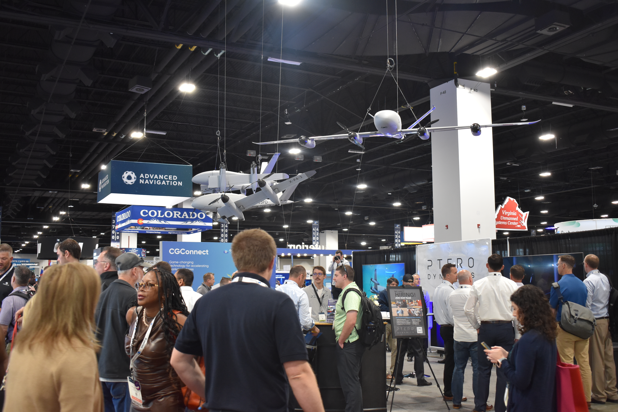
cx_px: 309
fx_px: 669
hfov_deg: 49.6
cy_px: 206
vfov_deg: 34.2
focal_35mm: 39
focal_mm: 26
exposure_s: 1/60
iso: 1100
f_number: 4
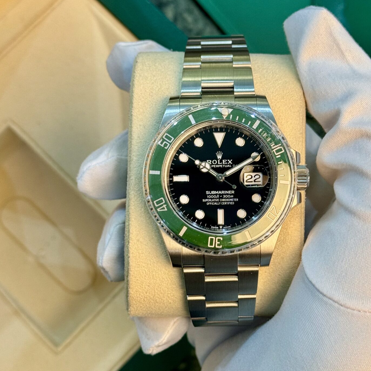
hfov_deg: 21.9
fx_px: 958
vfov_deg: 21.9
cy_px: 175
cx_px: 225
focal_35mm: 79
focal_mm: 6.76
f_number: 1.78
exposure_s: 1/50
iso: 64
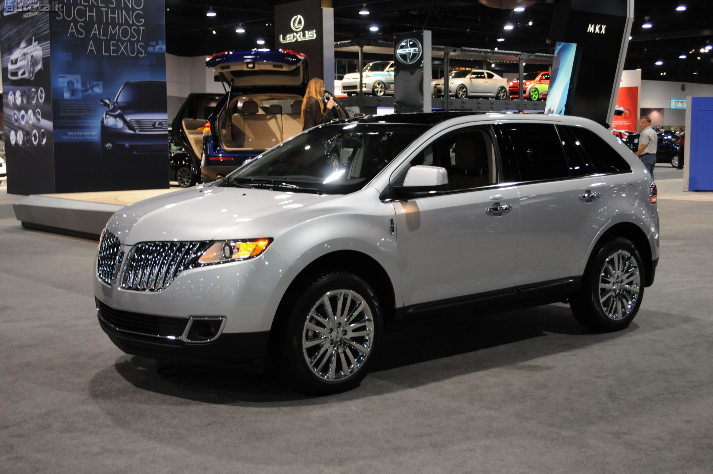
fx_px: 950
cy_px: 237
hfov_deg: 41.2
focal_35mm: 48
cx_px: 356
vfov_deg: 28.0
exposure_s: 1/40
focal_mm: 32
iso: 800
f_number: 4.8
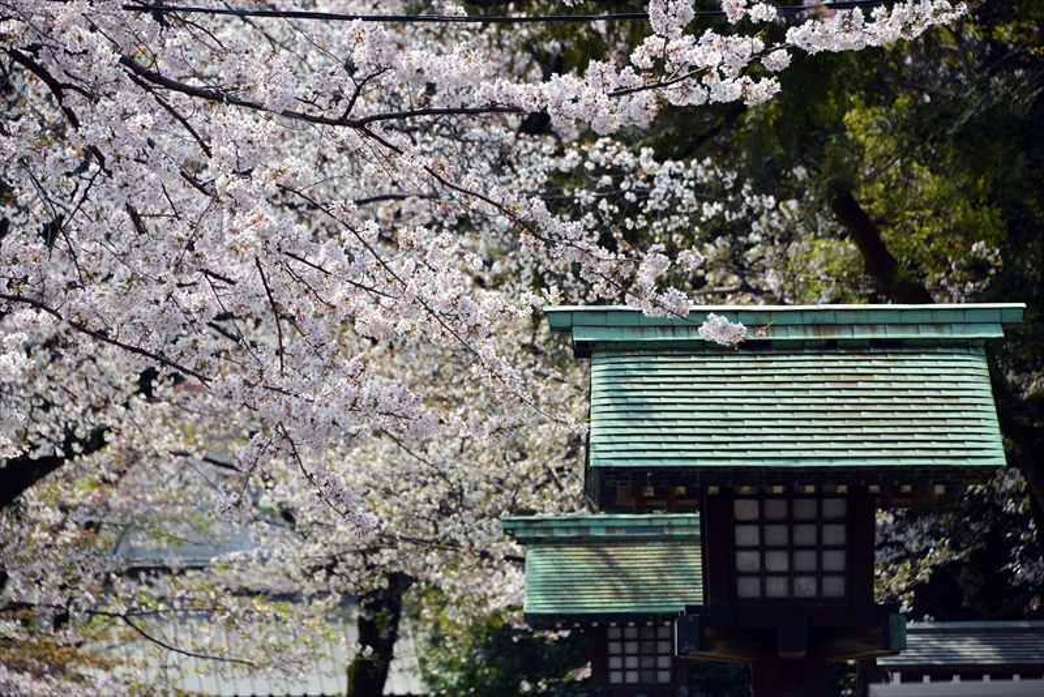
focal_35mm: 210
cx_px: 522
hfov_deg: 9.8
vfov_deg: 6.5
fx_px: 6092
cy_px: 348
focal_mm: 210
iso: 200
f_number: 7.1
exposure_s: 1/250
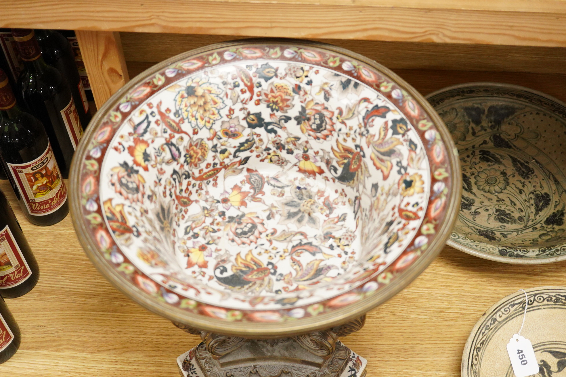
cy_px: 188
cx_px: 283
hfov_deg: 43.6
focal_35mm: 45
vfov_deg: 29.9
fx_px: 707
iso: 2500
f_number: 3.5
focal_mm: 30
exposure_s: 1/320
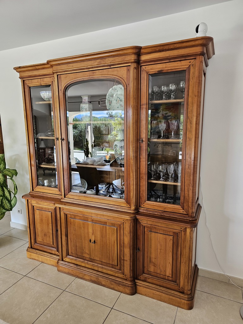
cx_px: 122
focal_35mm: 23
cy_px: 162
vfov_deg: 73.9
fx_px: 215
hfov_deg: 58.9
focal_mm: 6.3
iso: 100
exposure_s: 1/100
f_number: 1.7
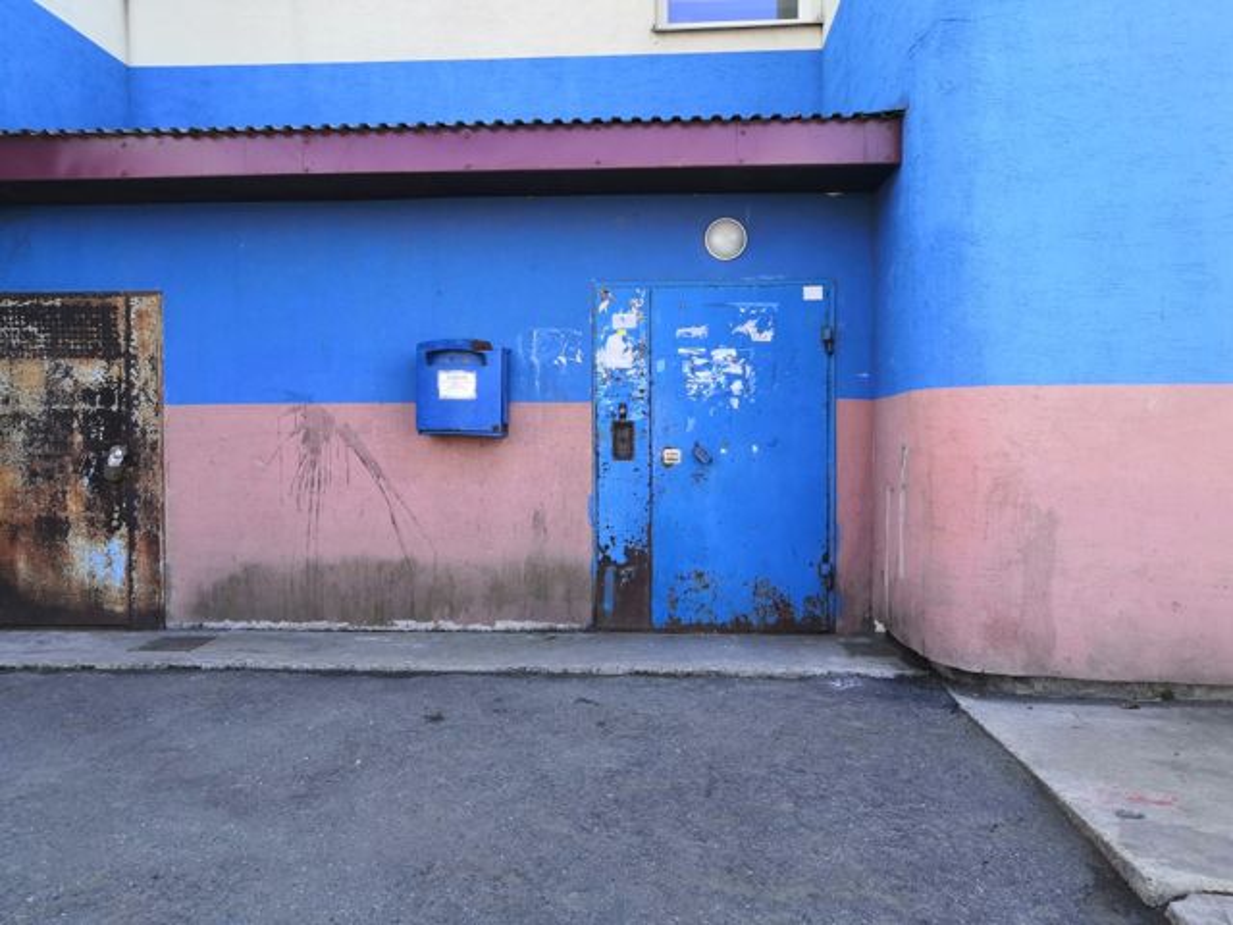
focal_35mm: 27
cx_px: 616
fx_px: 962
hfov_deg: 65.3
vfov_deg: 51.4
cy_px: 462
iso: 50
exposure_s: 1/187
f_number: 1.8
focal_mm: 3.95
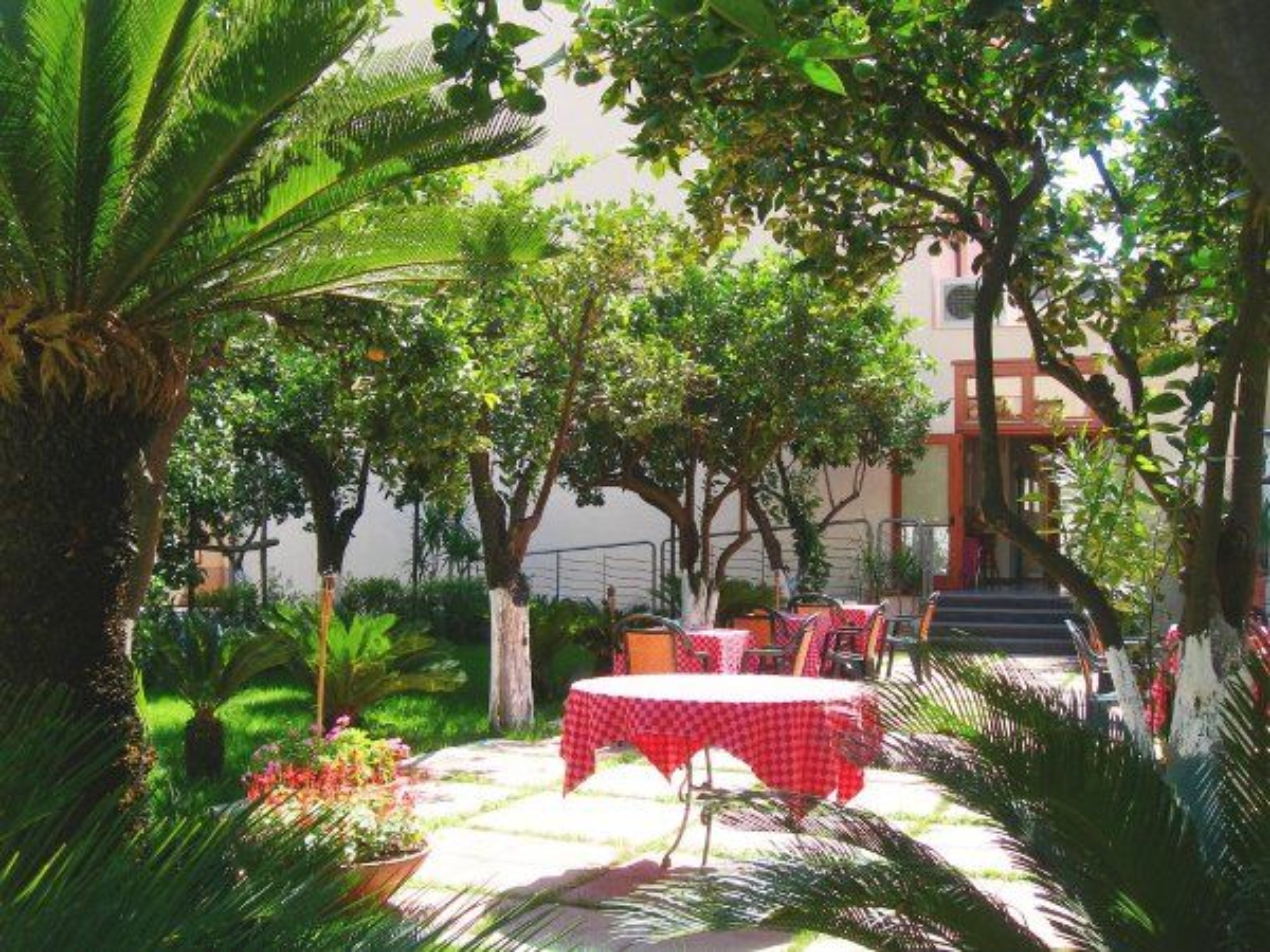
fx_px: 1394
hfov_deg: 49.0
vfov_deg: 37.7
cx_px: 635
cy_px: 476
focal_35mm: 38
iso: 50
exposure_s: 1/152
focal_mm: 7.8
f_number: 4.8
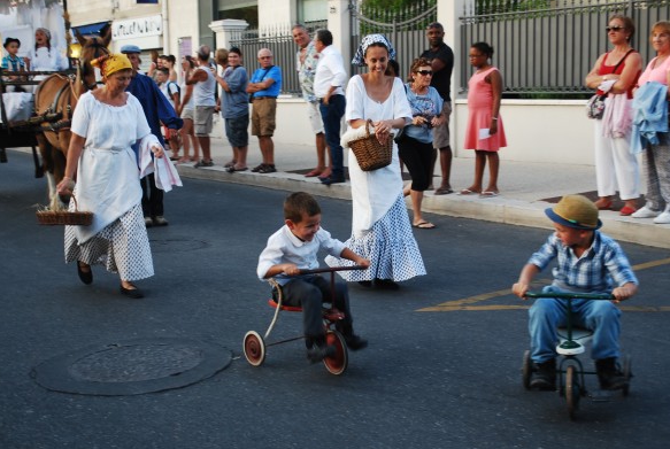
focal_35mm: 56
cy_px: 228
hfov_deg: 35.6
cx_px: 330
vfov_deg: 24.3
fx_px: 1044
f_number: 5
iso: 200
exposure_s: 1/80
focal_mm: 34
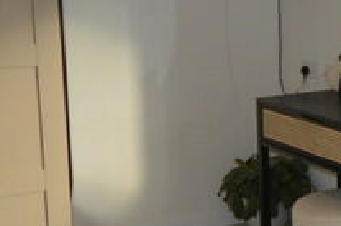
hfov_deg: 24.0
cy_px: 112
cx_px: 443
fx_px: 700
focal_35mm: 74
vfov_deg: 18.4
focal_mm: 10
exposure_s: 1/125
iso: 360
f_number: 4
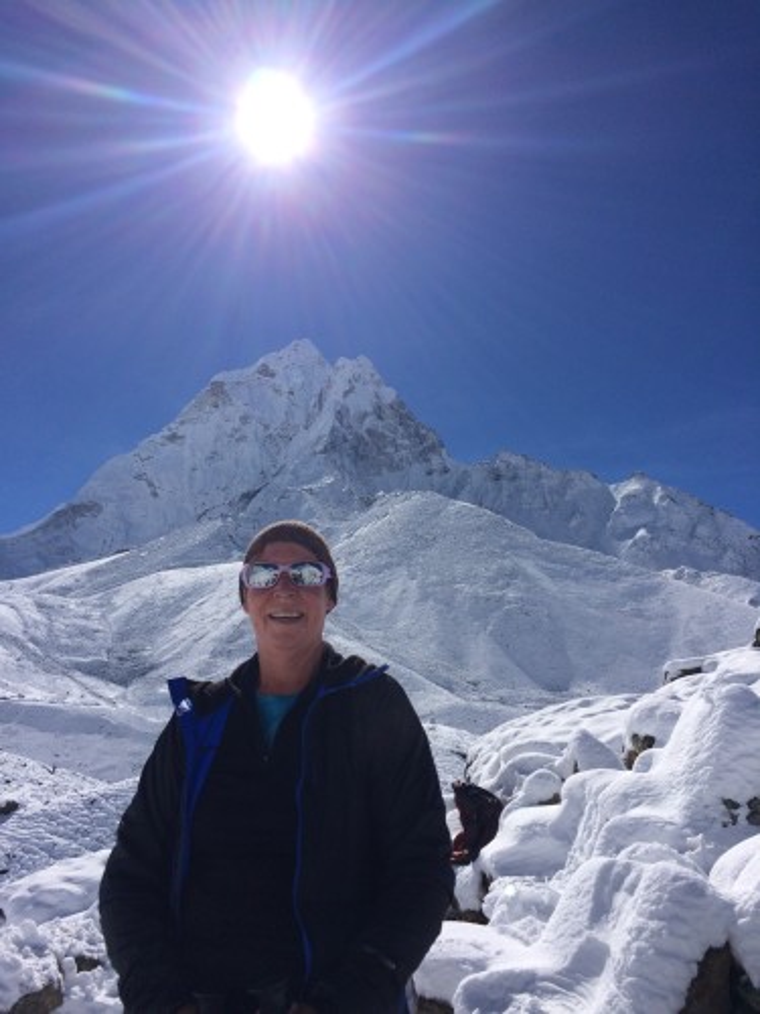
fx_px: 849
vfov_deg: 61.7
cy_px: 507
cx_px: 380
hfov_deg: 48.2
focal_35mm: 29
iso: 32
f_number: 2.2
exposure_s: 1/8264
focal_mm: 4.15
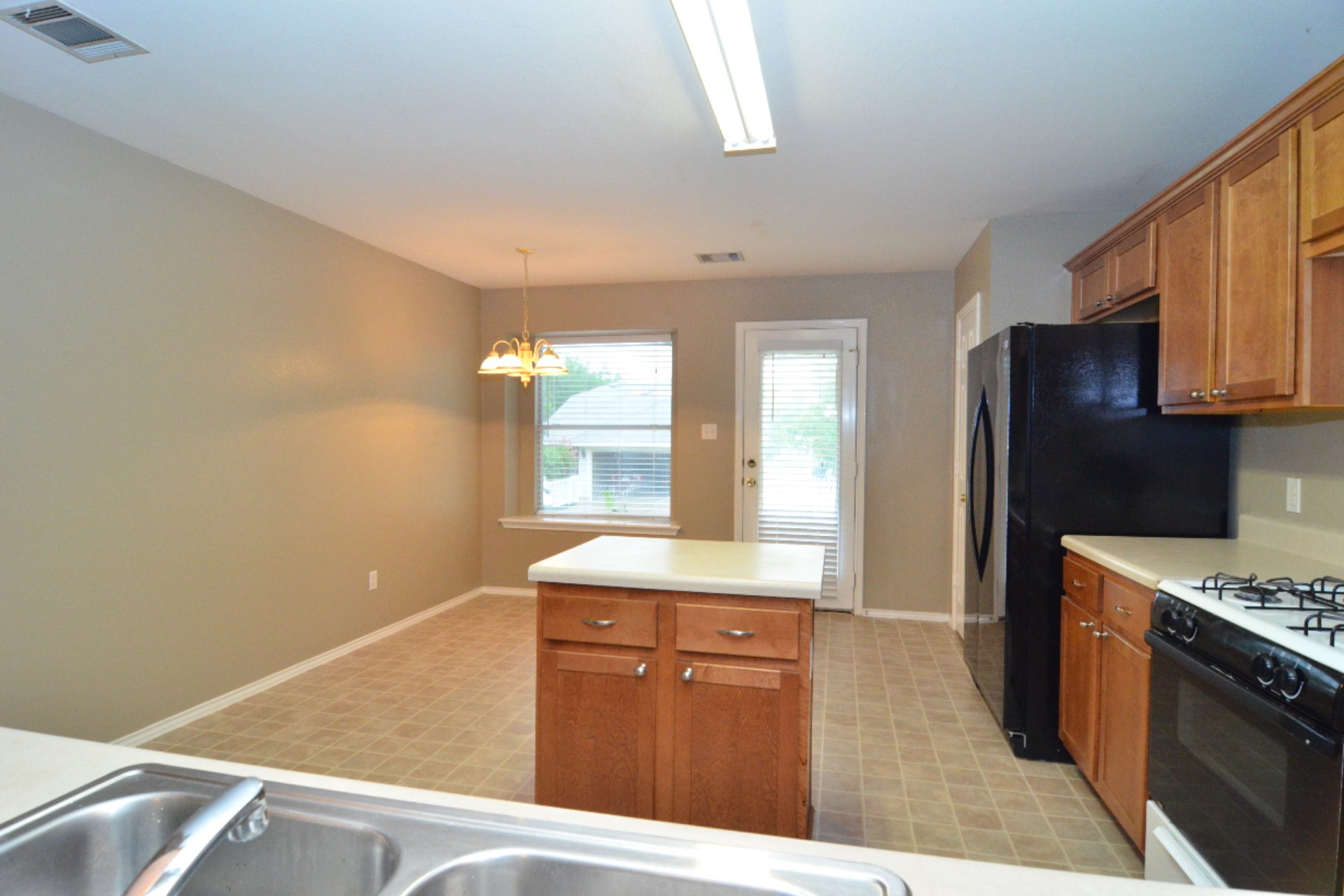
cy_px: 448
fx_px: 672
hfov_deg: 90.0
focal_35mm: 18
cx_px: 672
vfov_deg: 67.4
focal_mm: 12
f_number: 6.7
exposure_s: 1/60
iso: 2500
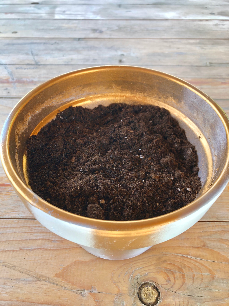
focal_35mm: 28
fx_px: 247
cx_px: 114
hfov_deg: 49.7
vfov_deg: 63.4
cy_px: 153
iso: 50
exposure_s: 1/120
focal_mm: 4
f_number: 1.8
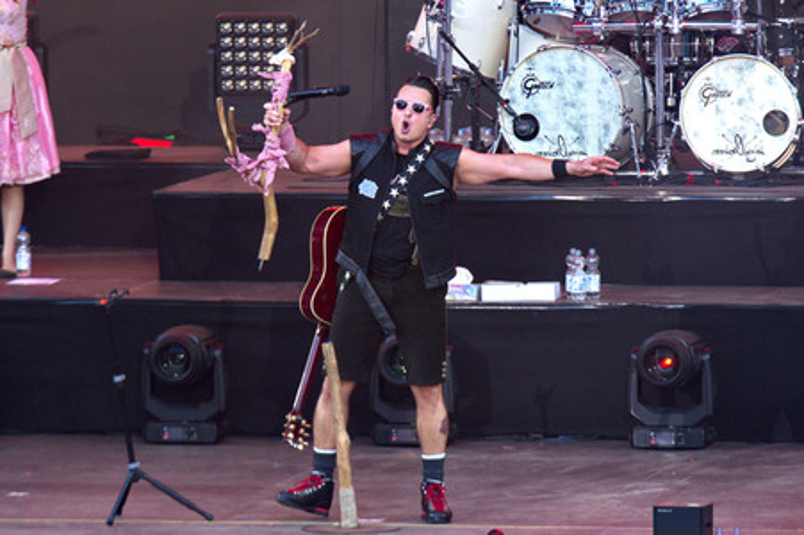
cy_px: 268
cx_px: 402
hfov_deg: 4.6
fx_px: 10042
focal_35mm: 450
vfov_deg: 3.1
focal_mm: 450
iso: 1600
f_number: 5.6
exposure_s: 1/250
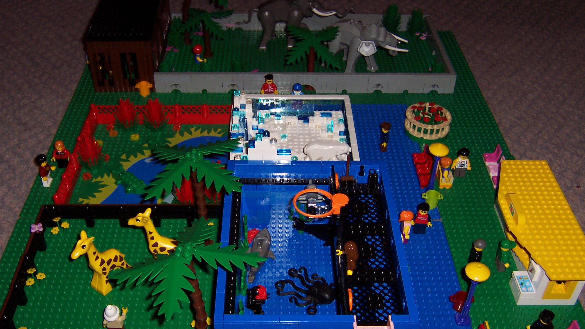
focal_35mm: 40
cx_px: 295
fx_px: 621
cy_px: 178
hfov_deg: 50.5
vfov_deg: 29.7
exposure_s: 1/60
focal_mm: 5.6
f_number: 2.8
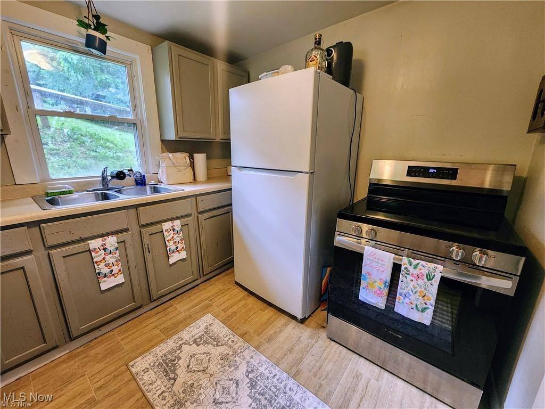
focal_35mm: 13
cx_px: 272
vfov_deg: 89.9
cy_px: 204
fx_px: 205
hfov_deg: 106.2
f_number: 2.2
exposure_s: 1/40
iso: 320
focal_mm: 2.2
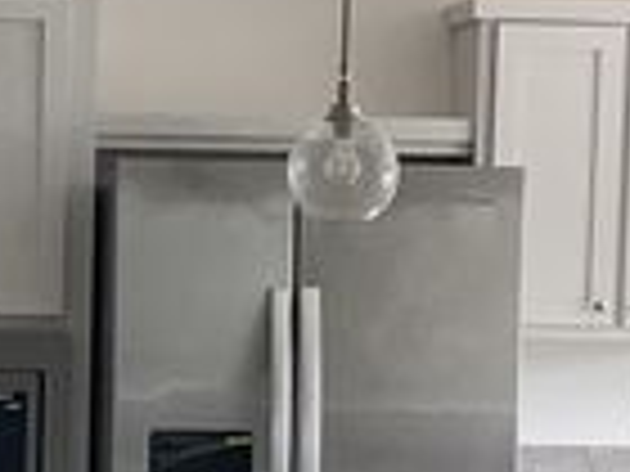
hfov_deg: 12.7
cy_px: 465
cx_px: 135
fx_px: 2821
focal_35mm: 155
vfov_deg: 9.5
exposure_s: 1/60
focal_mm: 3.3
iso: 50
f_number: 2.4
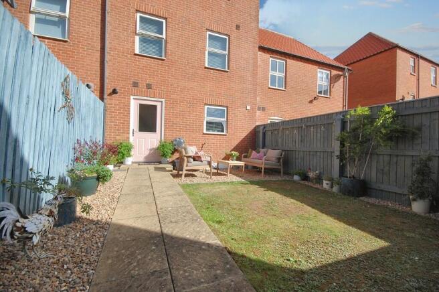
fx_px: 183
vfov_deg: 77.2
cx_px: 220
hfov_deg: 100.4
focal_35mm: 15
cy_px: 146
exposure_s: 1/320
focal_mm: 10
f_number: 9
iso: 200
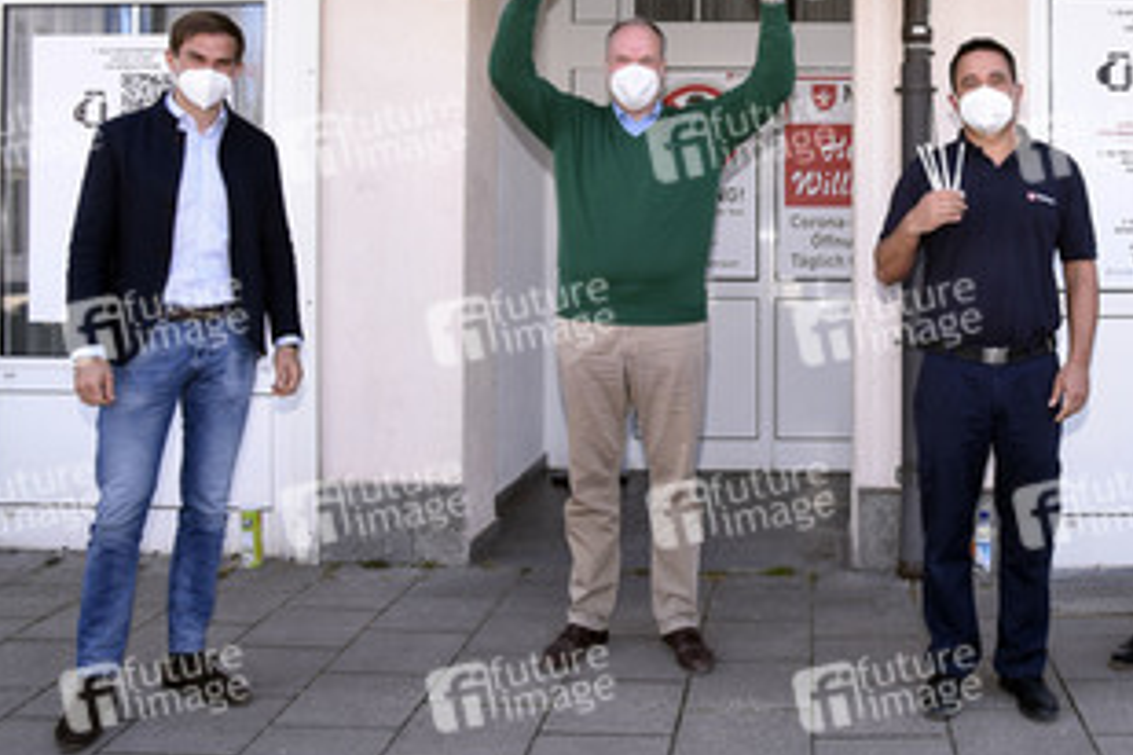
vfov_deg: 37.3
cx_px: 790
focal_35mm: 35
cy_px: 231
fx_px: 1101
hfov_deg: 52.9
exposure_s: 1/160
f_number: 9
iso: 640
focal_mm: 24
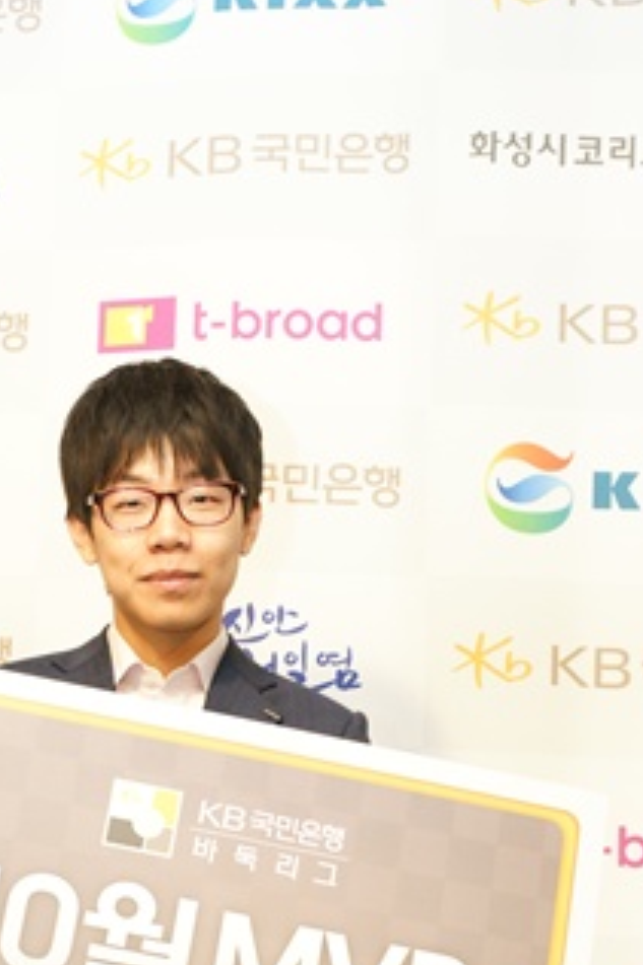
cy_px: 749
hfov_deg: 16.4
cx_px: 148
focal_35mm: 83
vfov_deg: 24.2
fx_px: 2220
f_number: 5
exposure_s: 1/100
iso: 800
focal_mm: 35
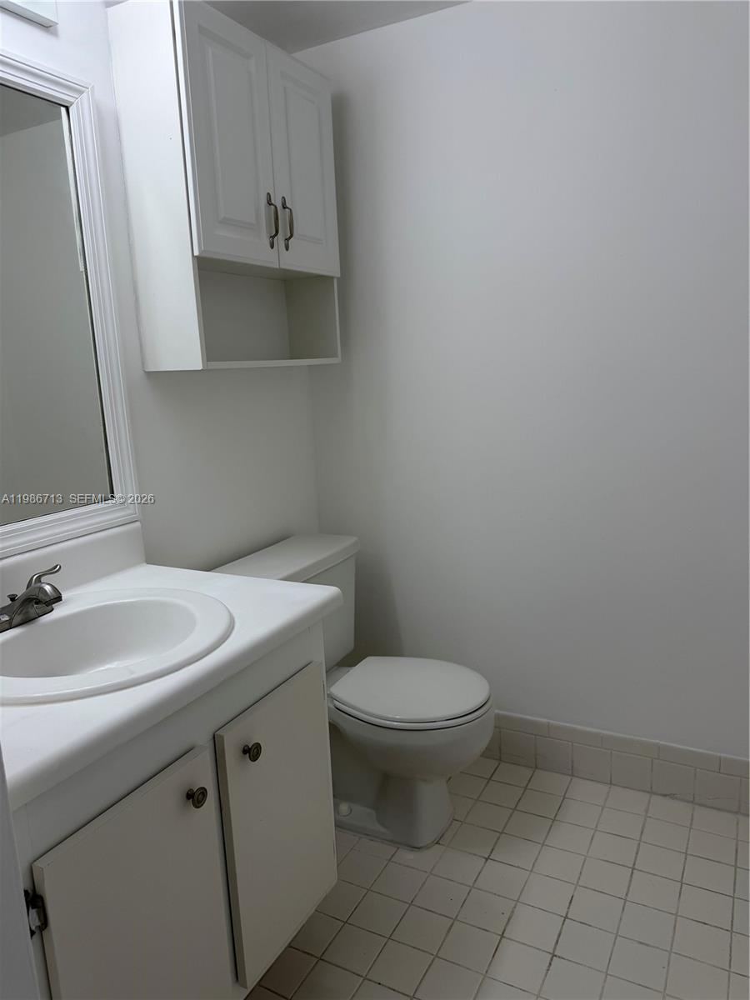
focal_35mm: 24
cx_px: 375
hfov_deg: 56.8
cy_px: 500
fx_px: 693
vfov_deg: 71.6
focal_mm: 6.76
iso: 64
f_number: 1.78
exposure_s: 1/276
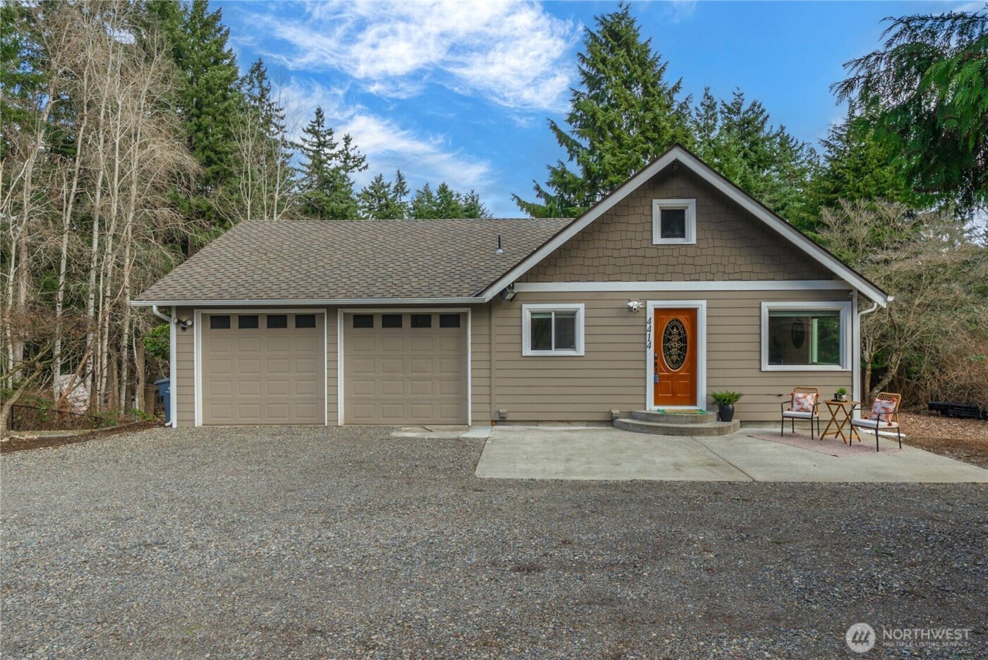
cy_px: 330
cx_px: 494
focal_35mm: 15
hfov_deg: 100.4
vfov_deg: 77.4
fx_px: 412
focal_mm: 15
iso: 80
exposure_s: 1/80
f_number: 7.1
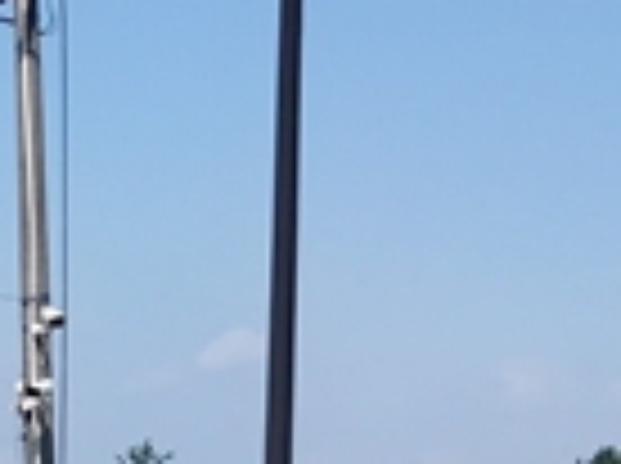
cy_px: 851
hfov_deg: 12.5
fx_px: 2830
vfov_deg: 8.9
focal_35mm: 158
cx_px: 144
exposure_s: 1/3095
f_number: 1.8
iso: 53
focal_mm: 3.95
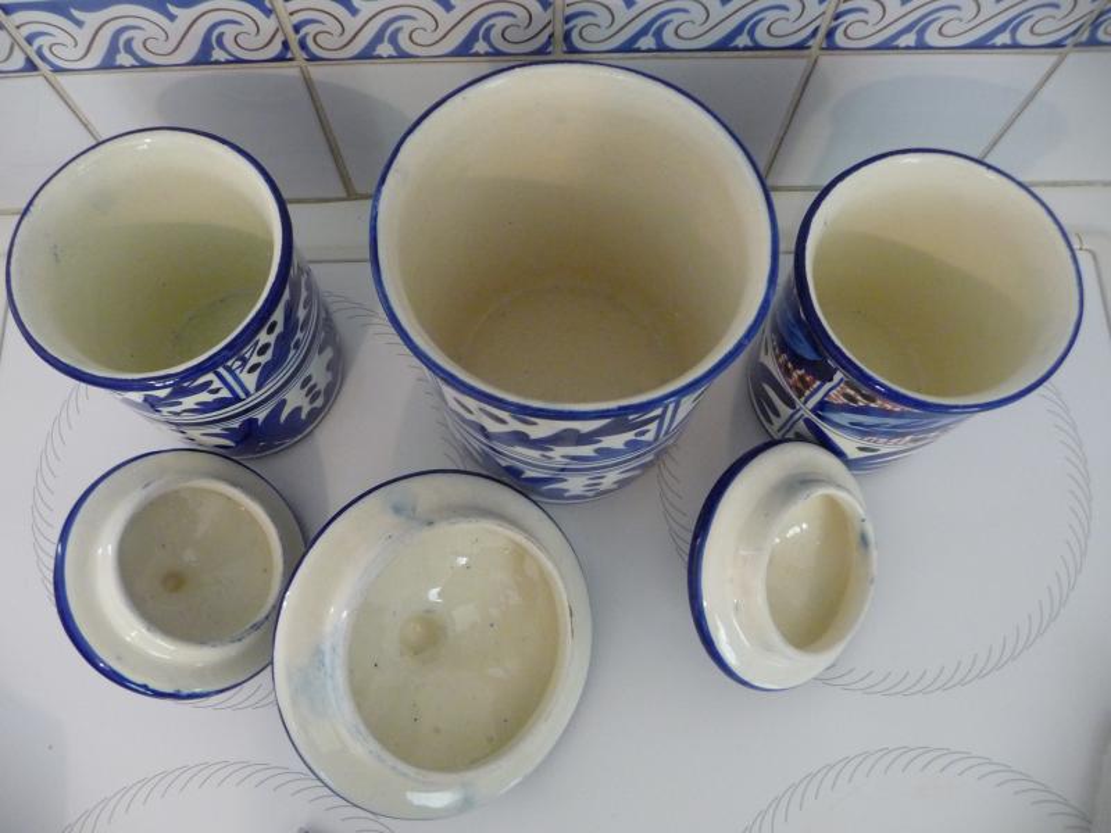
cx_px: 556
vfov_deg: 49.7
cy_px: 416
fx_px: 899
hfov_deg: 63.4
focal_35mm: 28
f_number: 3.3
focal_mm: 4.7
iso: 400
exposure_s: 1/20
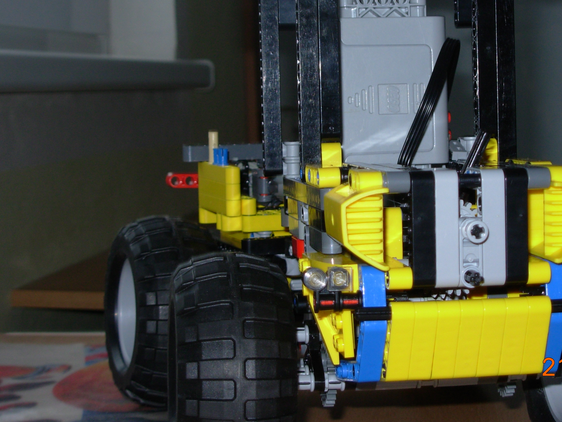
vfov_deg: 16.4
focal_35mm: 90
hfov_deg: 21.7
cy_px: 153
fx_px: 1461
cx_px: 338
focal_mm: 11.5
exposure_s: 1/45.3
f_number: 3.5
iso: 50
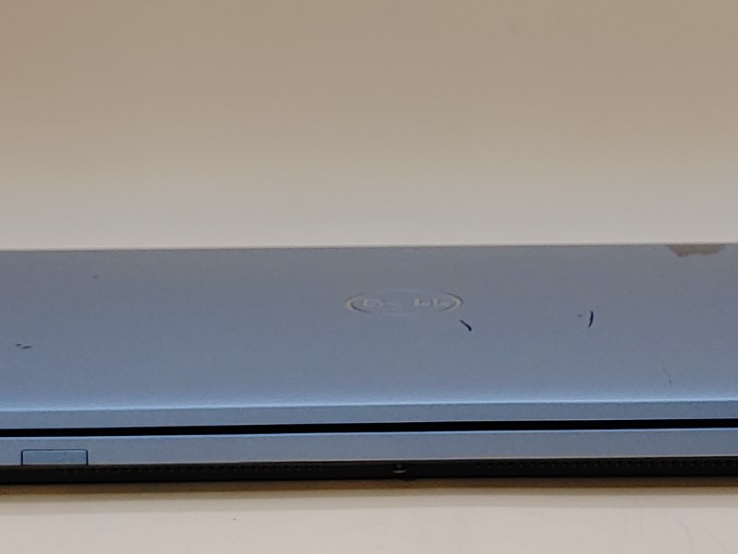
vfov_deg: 19.4
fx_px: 1621
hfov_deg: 25.6
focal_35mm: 76
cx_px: 402
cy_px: 287
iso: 50
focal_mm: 4.36
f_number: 1.8
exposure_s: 1/101
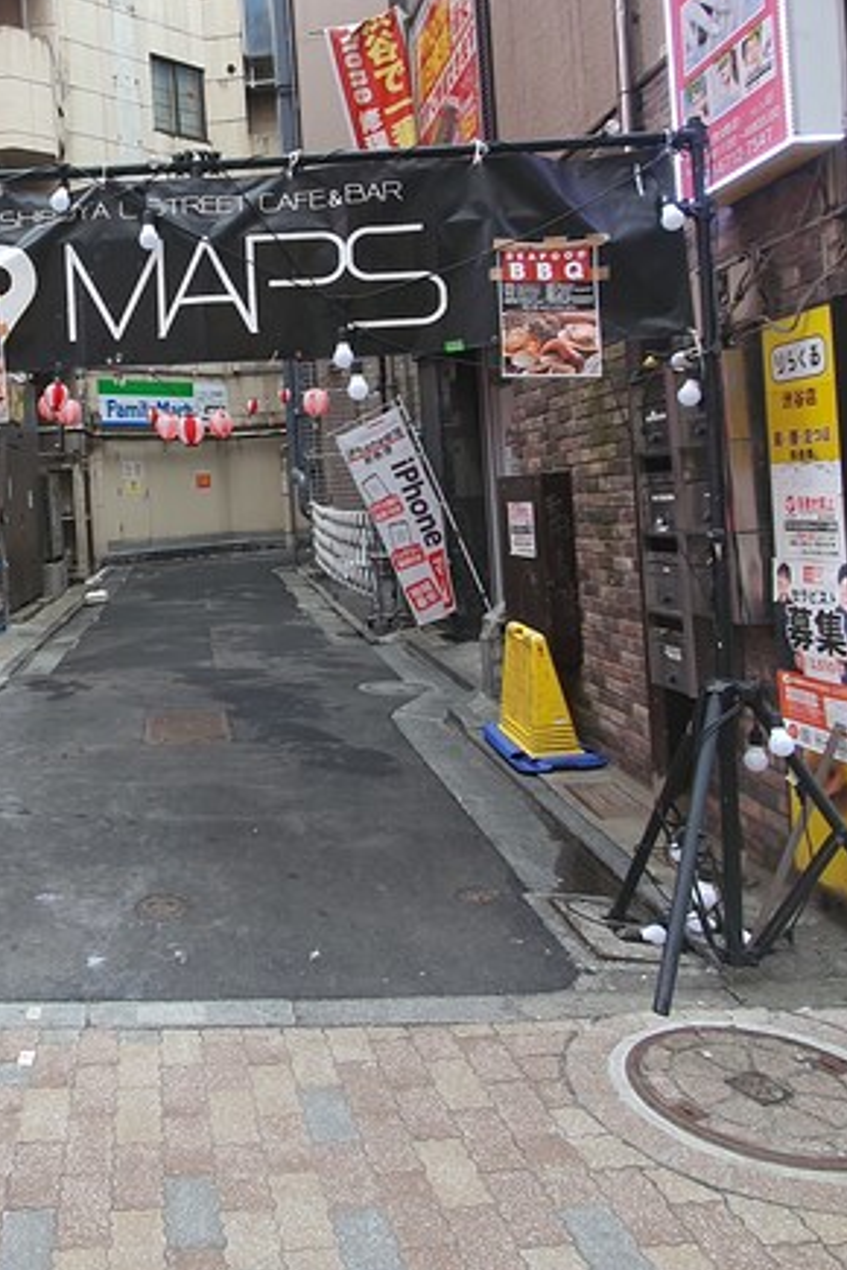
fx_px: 988
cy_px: 489
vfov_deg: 64.7
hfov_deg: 42.4
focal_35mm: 28
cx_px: 76
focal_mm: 1.8
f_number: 2.2
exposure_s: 1/50
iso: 50
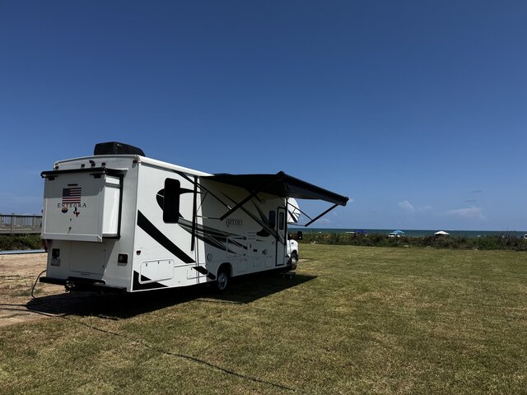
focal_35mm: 24
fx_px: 365
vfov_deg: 56.8
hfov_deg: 71.6
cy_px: 198
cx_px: 264
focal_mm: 6.76
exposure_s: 1/7092
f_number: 1.78
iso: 80
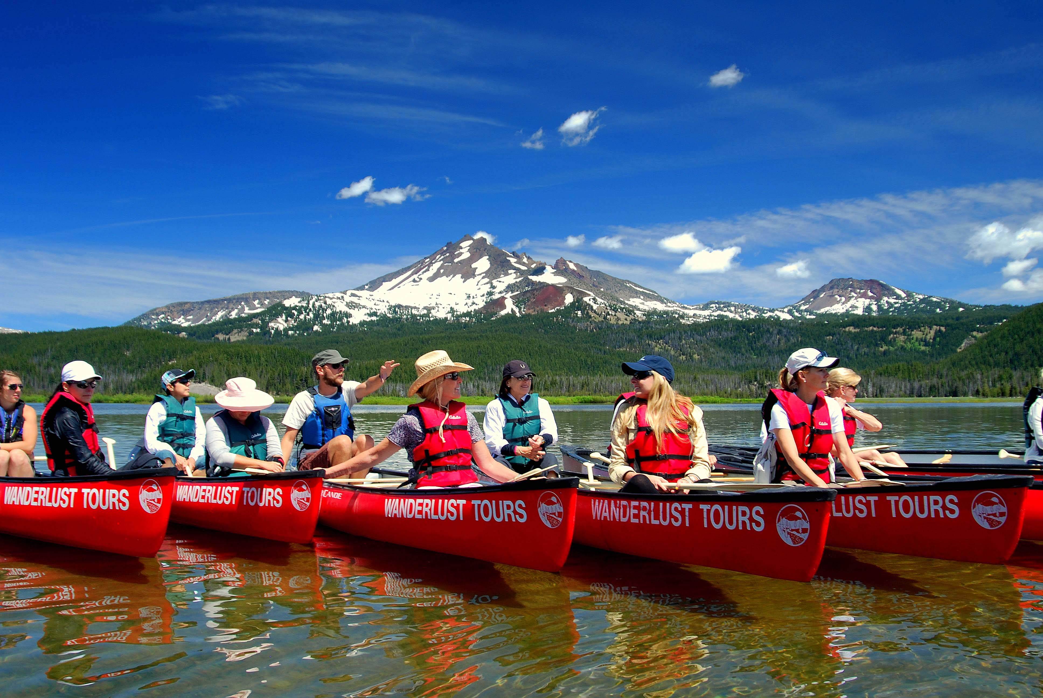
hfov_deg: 53.1
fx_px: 1044
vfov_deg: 37.0
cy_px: 349
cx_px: 522
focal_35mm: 36
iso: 100
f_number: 5.6
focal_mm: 24
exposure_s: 1/125
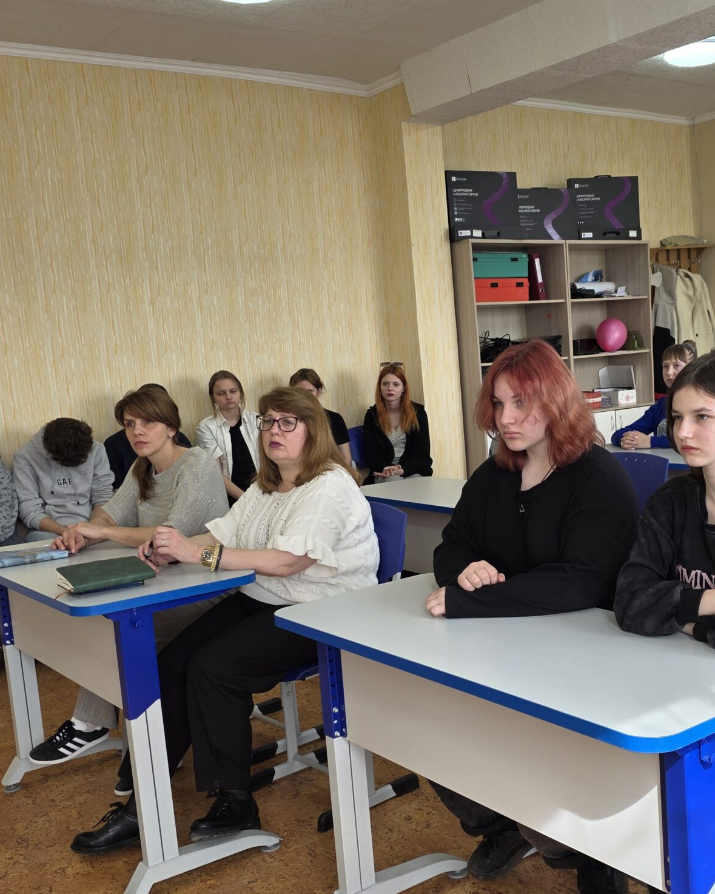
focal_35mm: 39
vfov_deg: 46.8
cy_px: 475
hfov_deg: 37.6
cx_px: 501
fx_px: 1032
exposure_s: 1/100
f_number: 1.7
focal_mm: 6.3
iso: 40
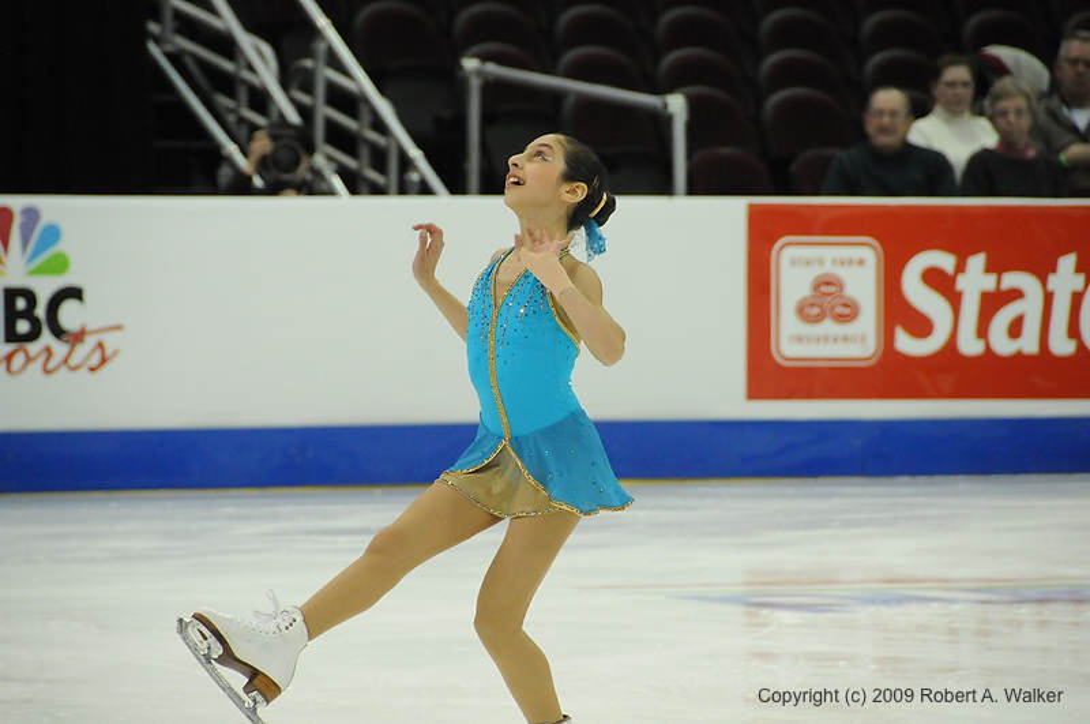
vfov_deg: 4.6
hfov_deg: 6.9
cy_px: 362
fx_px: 9070
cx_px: 545
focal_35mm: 300
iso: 3200
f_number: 5.6
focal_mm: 200
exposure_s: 1/800
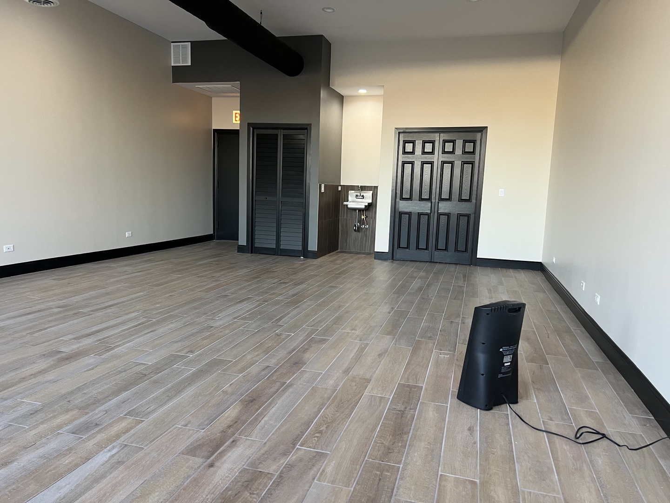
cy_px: 252
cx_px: 335
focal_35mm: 26
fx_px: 503
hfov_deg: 67.3
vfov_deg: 53.1
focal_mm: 5.7
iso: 125
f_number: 1.5
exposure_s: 1/68
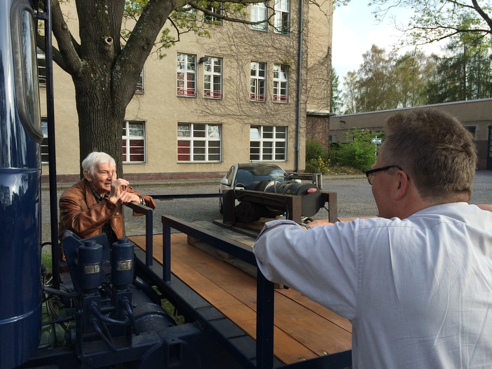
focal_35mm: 30
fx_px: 426
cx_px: 246
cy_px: 184
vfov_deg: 46.8
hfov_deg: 60.0
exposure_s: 1/733
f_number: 2.2
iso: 32
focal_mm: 4.12
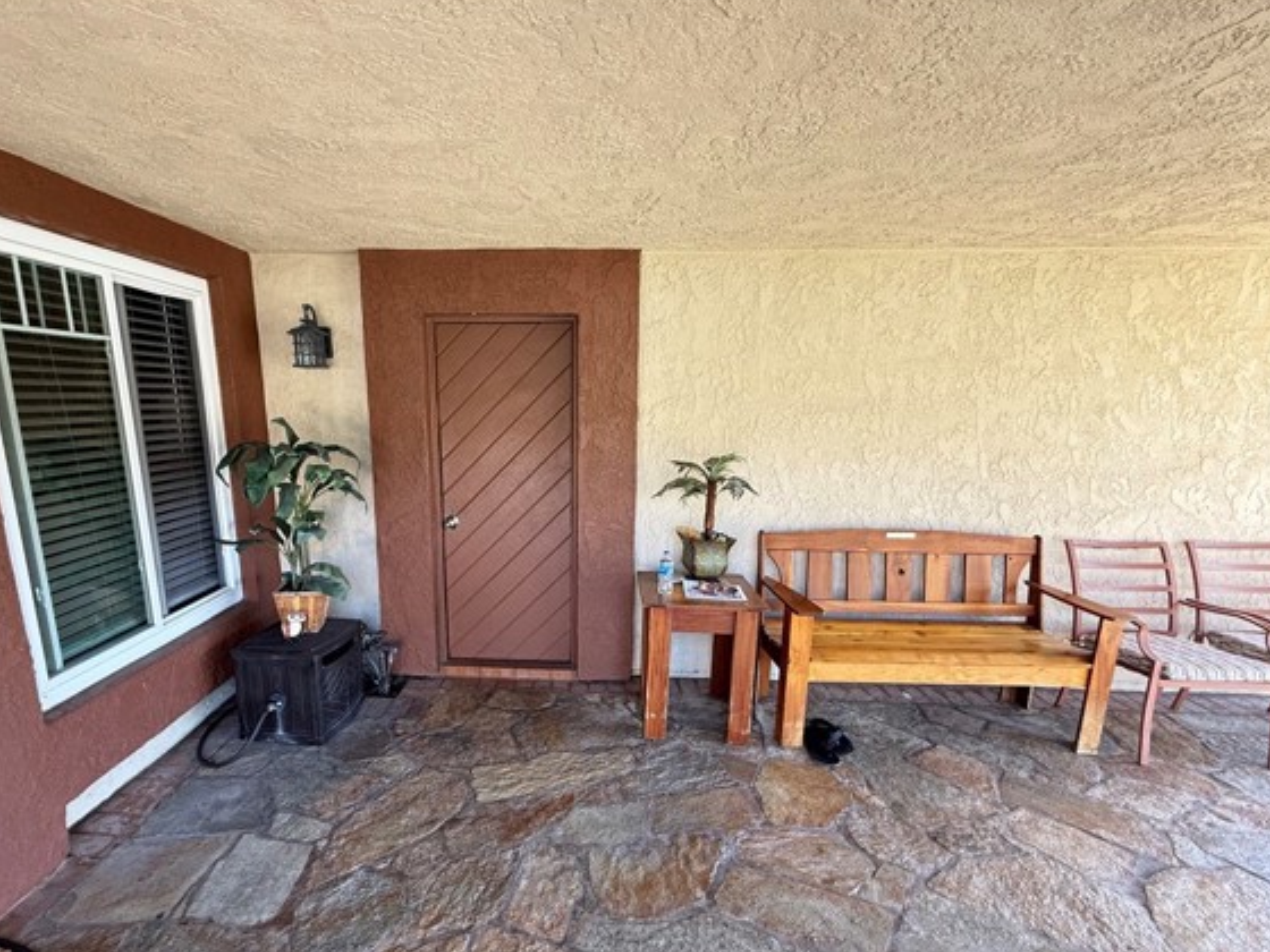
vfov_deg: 77.9
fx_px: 587
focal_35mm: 16
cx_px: 574
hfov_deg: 94.2
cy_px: 521
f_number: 2.2
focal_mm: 2.22
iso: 125
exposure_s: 1/99
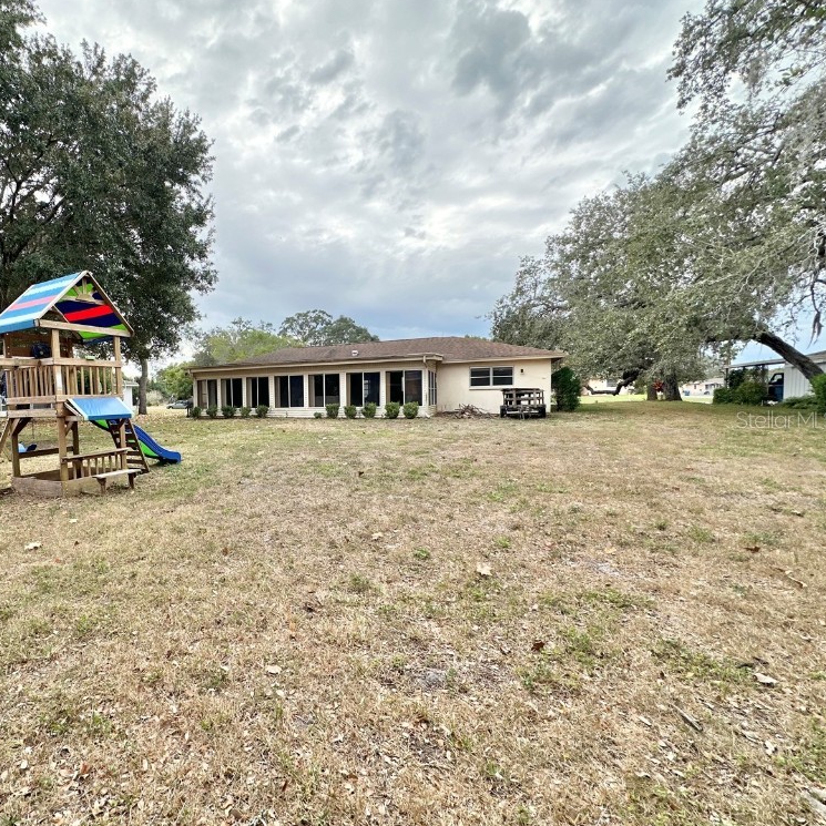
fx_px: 459
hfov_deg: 81.0
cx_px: 273
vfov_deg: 84.0
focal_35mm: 17
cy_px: 419
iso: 40
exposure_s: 1/553
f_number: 2.2
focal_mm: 2.22
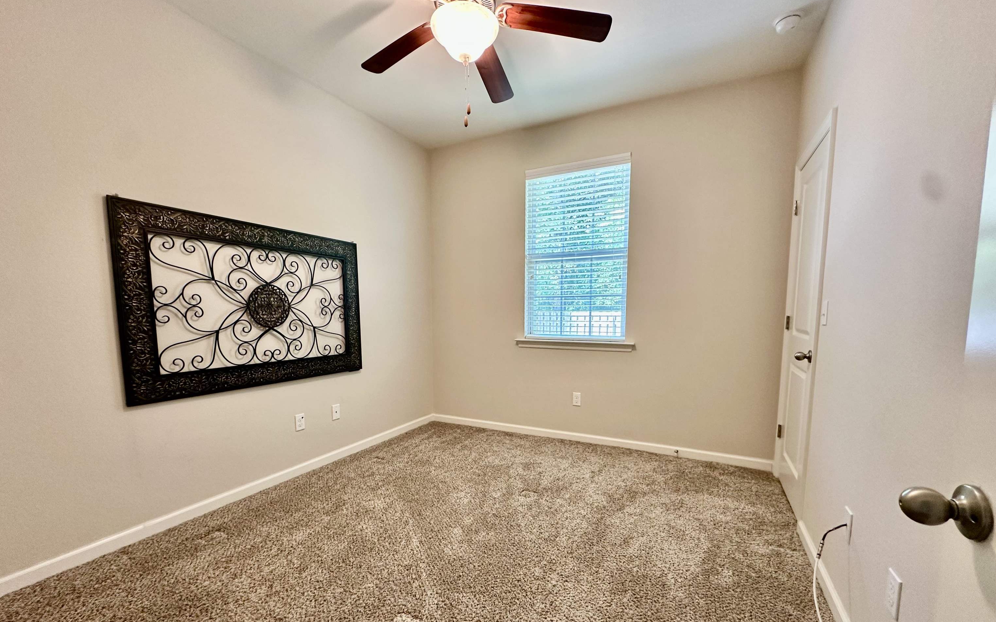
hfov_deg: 101.5
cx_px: 498
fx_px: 407
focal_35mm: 15
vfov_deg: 74.5
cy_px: 351
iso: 250
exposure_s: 1/60
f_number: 2.2
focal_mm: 2.22
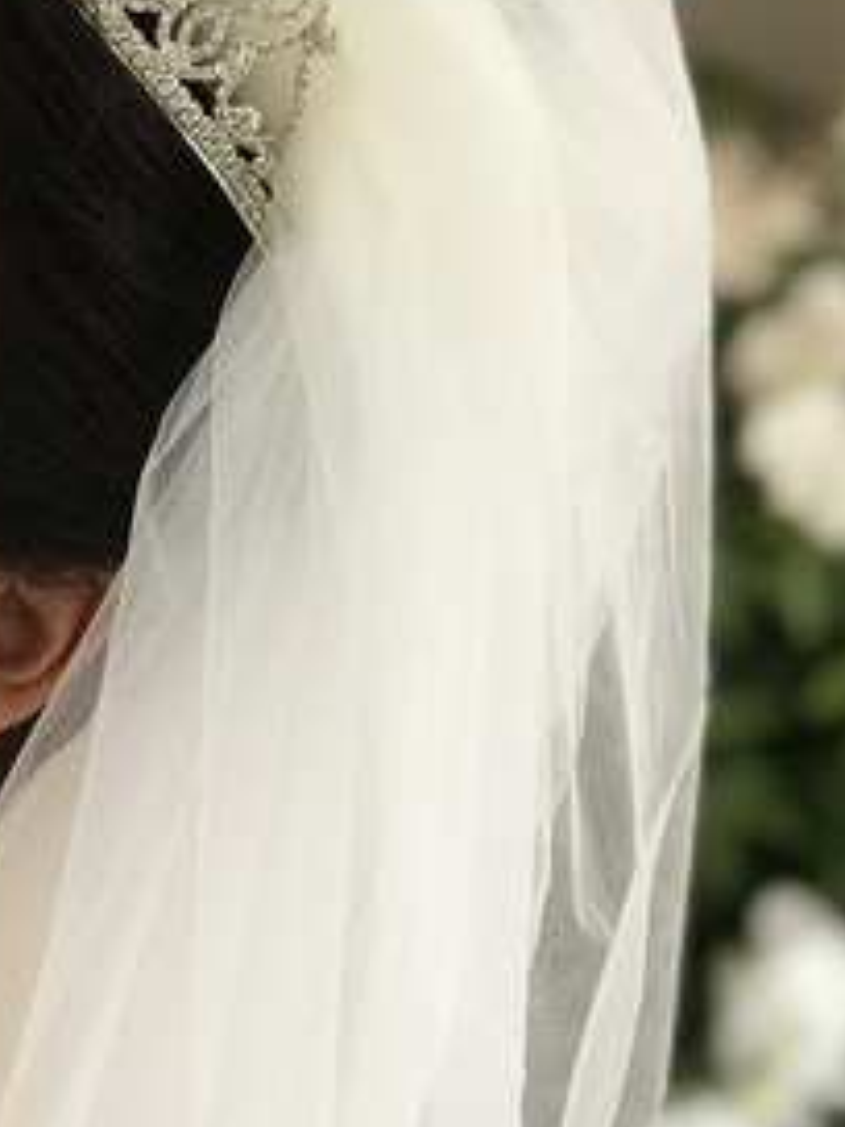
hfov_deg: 9.1
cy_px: 340
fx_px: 5240
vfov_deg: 12.2
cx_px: -62
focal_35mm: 161
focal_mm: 6.6
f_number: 2.8
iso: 40
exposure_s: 1/50
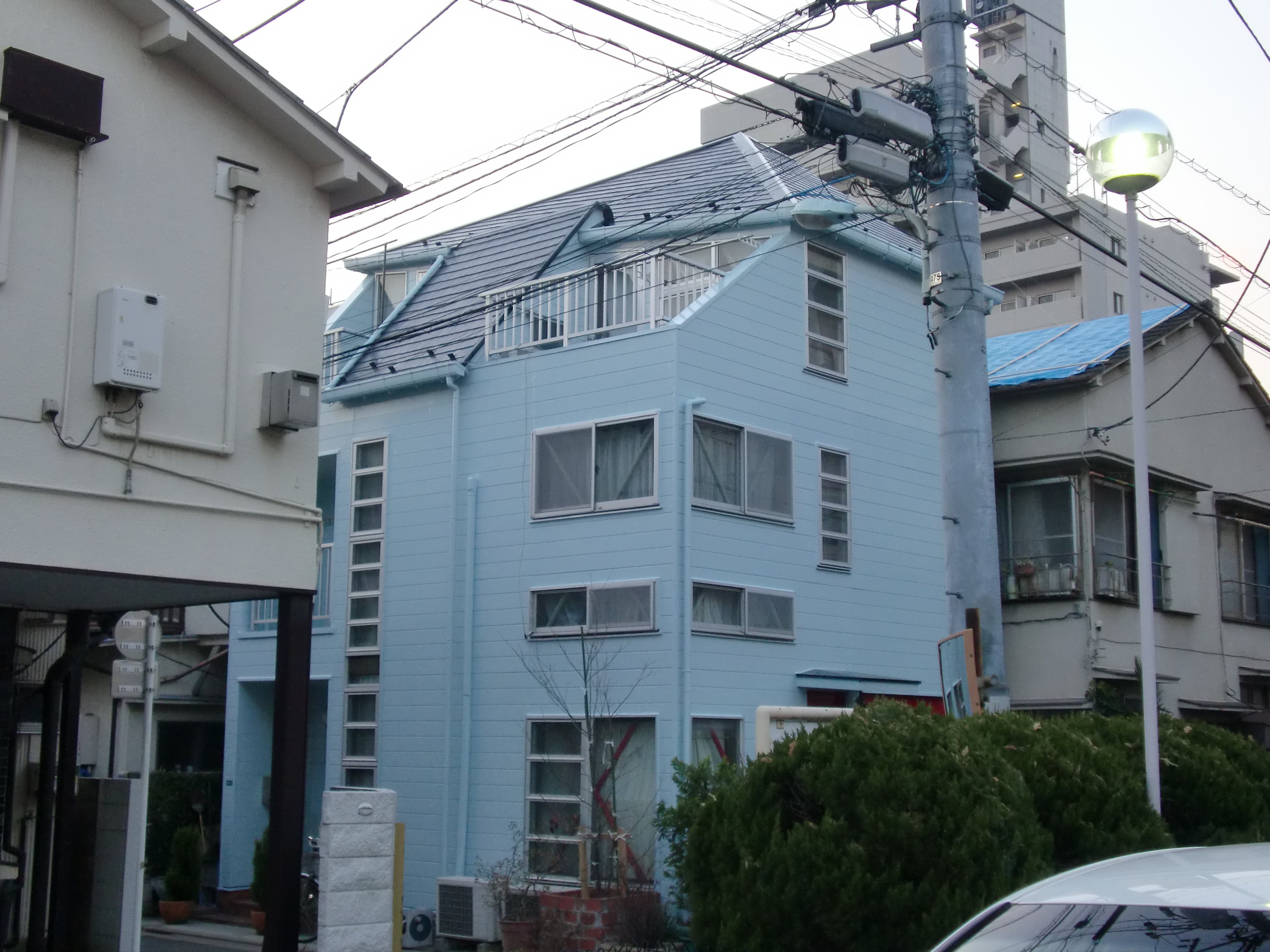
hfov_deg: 39.7
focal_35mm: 48
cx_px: 635
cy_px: 476
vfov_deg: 30.3
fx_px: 1761
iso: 200
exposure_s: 1/60
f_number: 3.4
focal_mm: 7.91
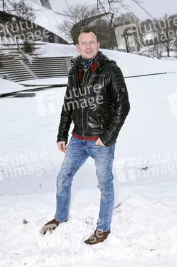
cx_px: 88
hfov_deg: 25.9
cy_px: 134
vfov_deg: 38.2
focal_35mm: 52
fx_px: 384
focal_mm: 52
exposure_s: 1/160
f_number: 8
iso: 200
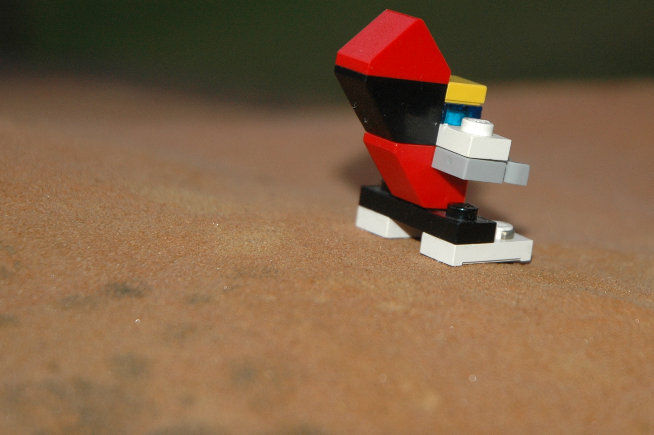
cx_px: 449
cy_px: 120
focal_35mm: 160
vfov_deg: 8.6
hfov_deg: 12.8
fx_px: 2904
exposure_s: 1/60
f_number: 4.5
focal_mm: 70
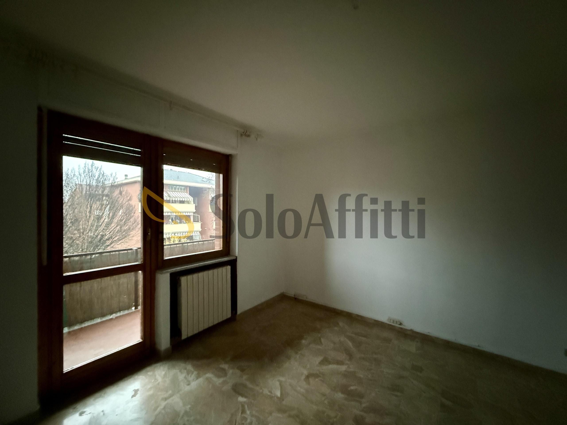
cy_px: 212
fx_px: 229
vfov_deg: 85.7
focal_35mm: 14
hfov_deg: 102.1
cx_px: 284
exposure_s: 1/40
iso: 1600
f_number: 2.2
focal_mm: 2.22
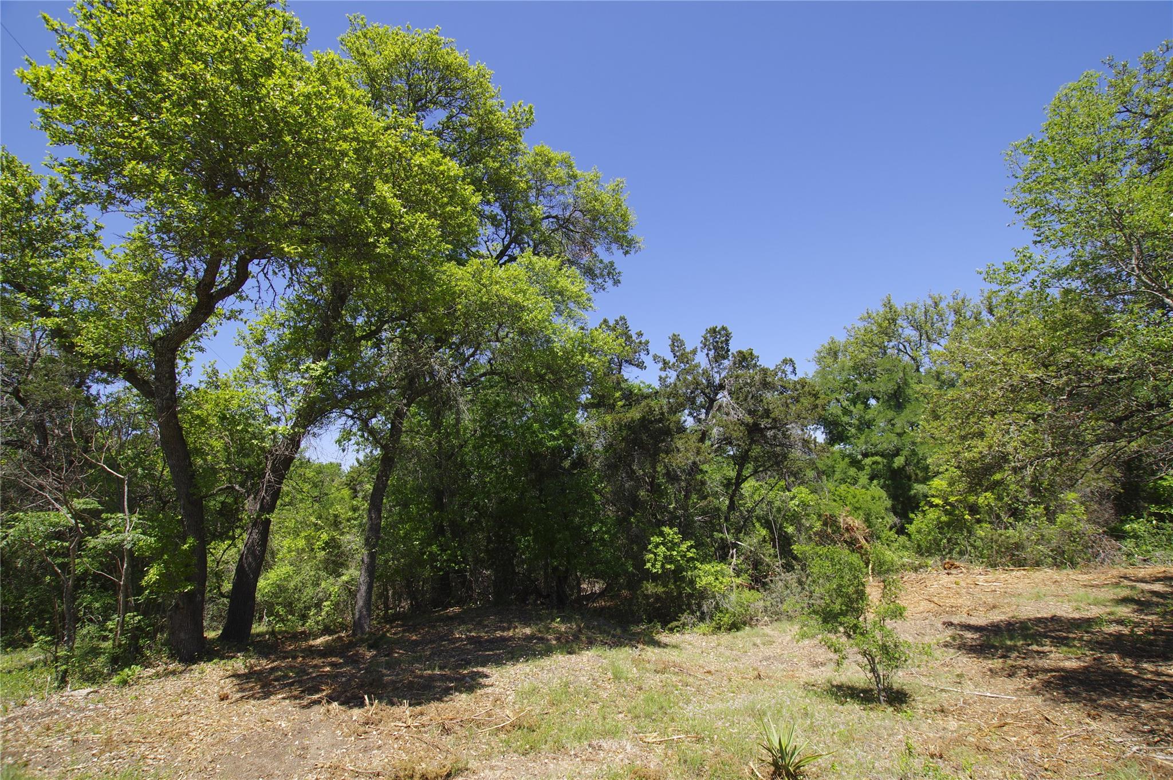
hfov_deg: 100.4
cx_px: 586
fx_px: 488
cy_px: 390
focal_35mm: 15
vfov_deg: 77.2
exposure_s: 1/200
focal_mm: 10
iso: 100
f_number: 6.3
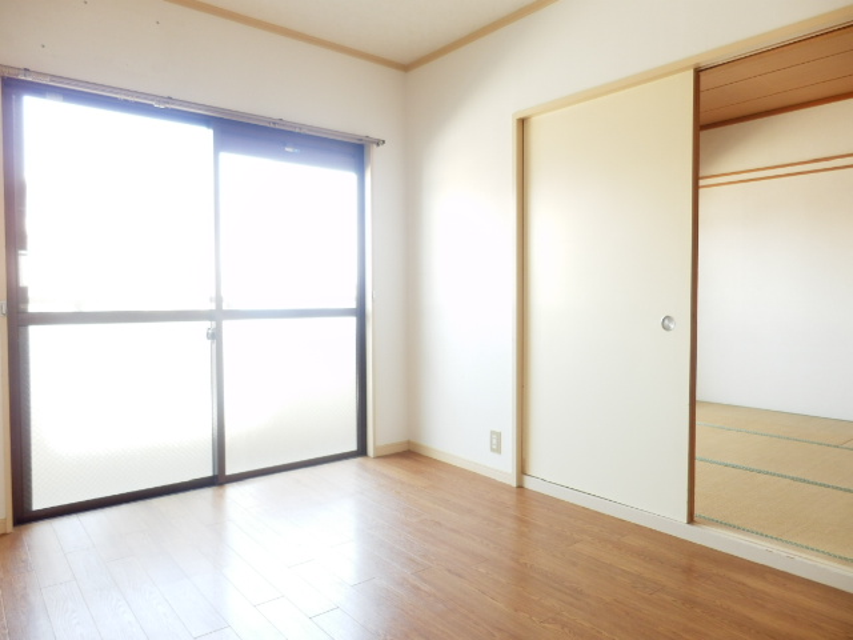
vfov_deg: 56.8
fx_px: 591
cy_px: 320
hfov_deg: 71.6
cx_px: 426
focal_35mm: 24
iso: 160
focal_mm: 4.2
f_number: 3
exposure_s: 1/30
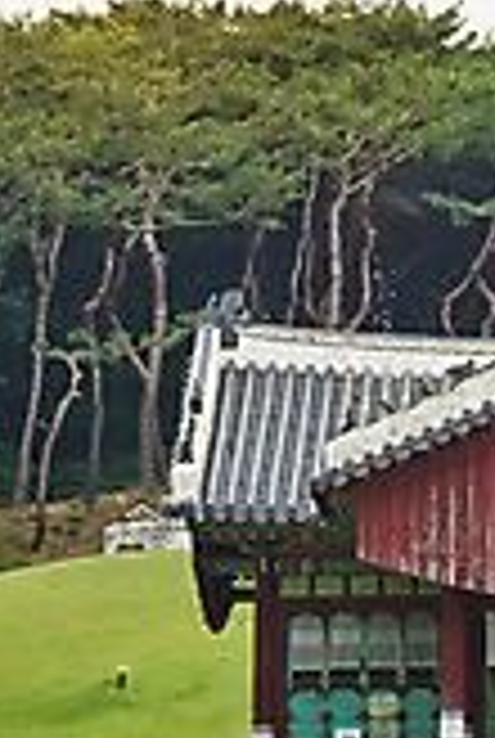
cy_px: 378
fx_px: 5504
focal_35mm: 268
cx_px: 596
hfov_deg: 5.1
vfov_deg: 7.7
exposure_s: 1/6400
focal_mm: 110
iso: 1000
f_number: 4.5
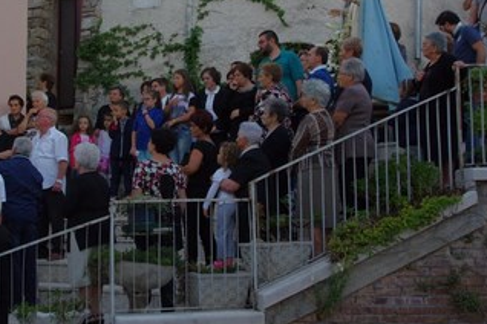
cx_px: 144
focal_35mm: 66
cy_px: 140
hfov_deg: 30.2
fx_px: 893
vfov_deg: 20.6
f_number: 6.3
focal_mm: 28
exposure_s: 1/200
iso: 1600
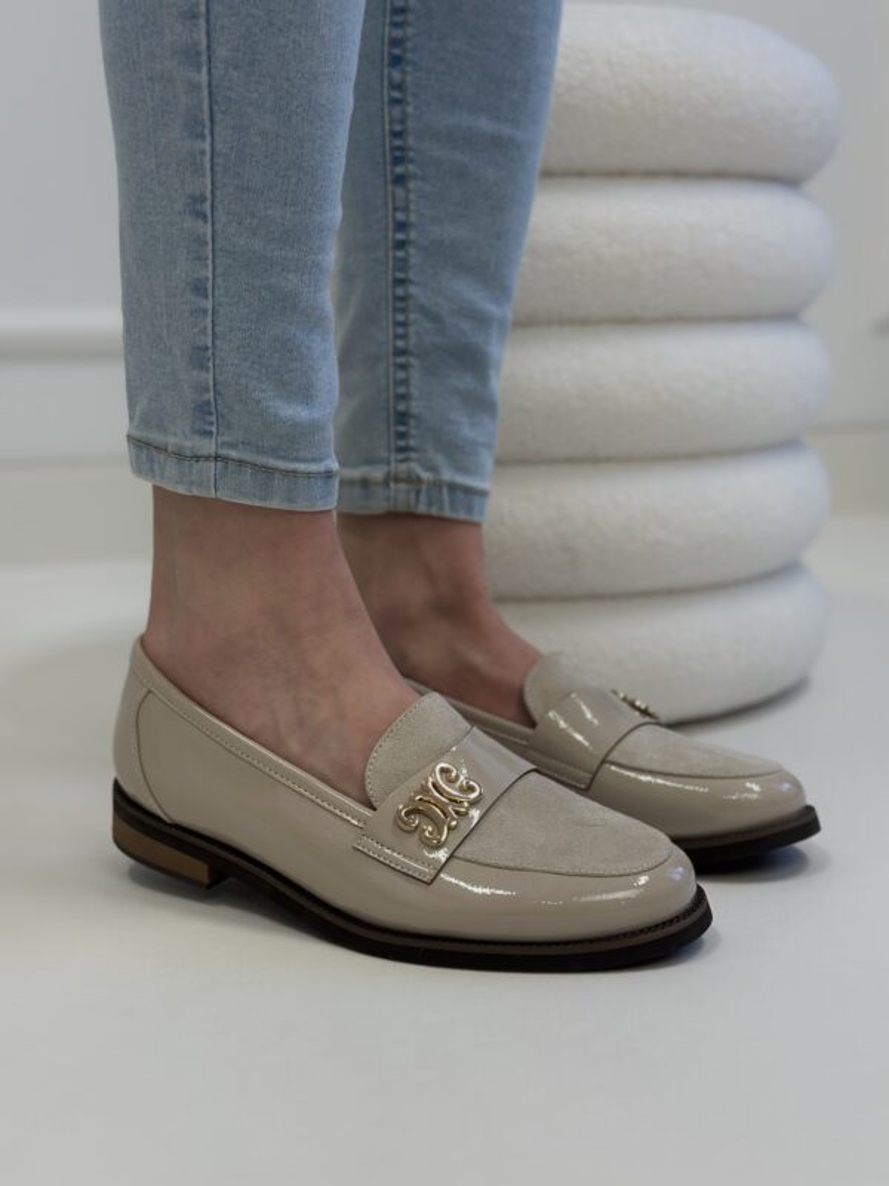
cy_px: 593
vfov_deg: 39.7
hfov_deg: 30.3
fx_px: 1644
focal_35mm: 48
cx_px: 444
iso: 100
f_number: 1.78
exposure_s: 1/100
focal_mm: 6.86
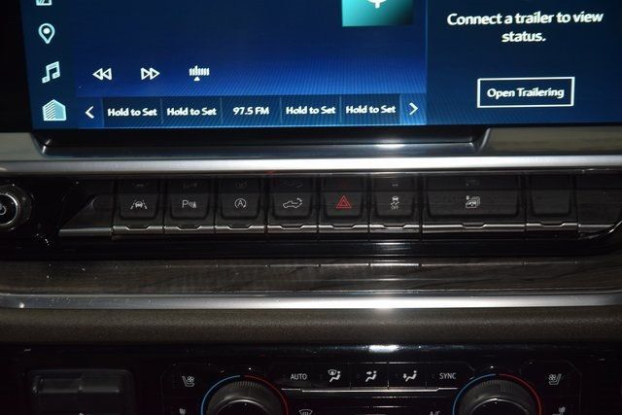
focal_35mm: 105
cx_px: 311
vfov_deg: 13.0
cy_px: 208
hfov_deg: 19.5
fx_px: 1814
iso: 1400
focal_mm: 70
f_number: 4.5
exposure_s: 1/50
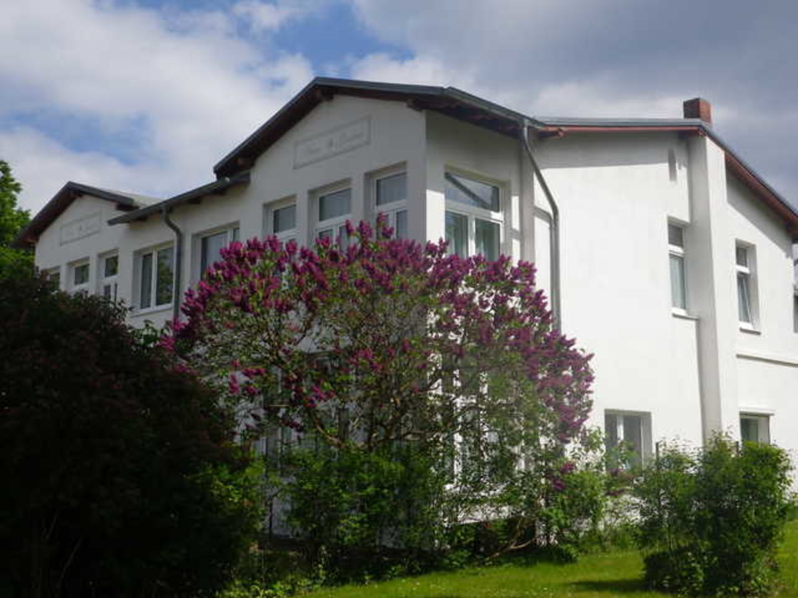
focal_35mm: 42
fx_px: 968
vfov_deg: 34.3
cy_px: 299
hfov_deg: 44.8
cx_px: 399
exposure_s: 1/640
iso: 80
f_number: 5
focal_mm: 7.5
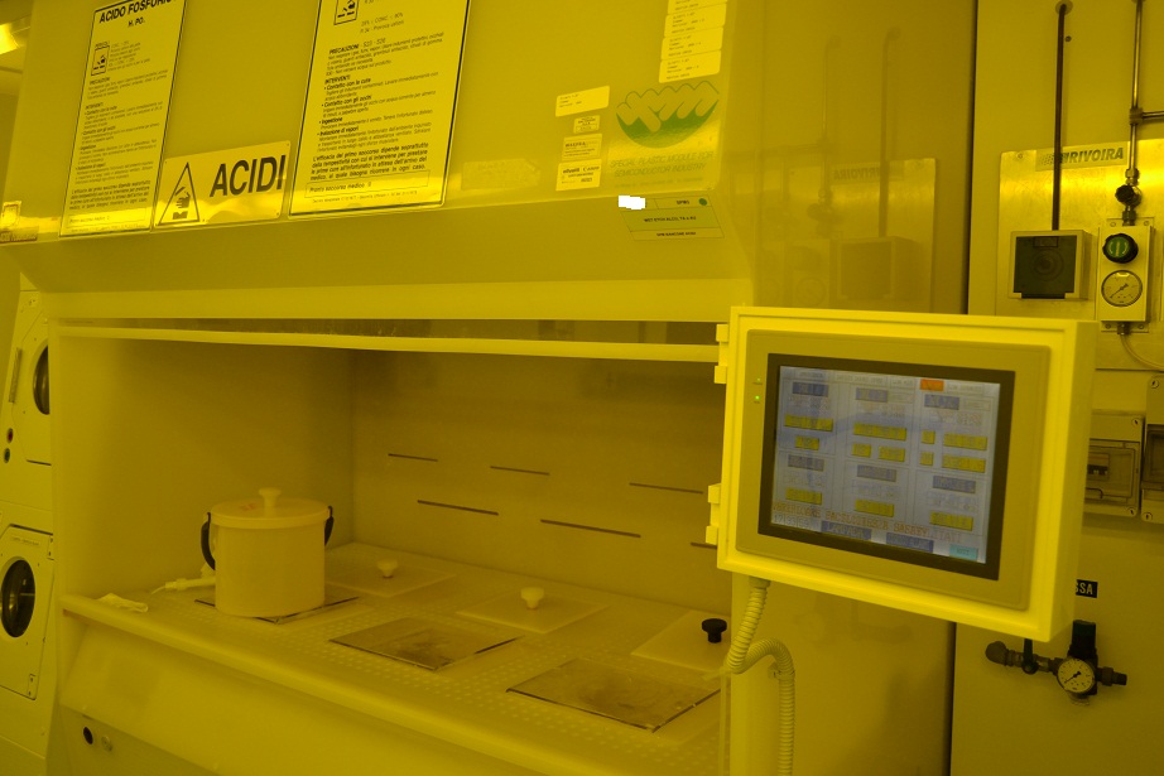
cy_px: 388
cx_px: 582
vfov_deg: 43.6
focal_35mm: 30
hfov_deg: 61.9
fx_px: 970
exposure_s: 1/60
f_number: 3.5
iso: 500
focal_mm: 20
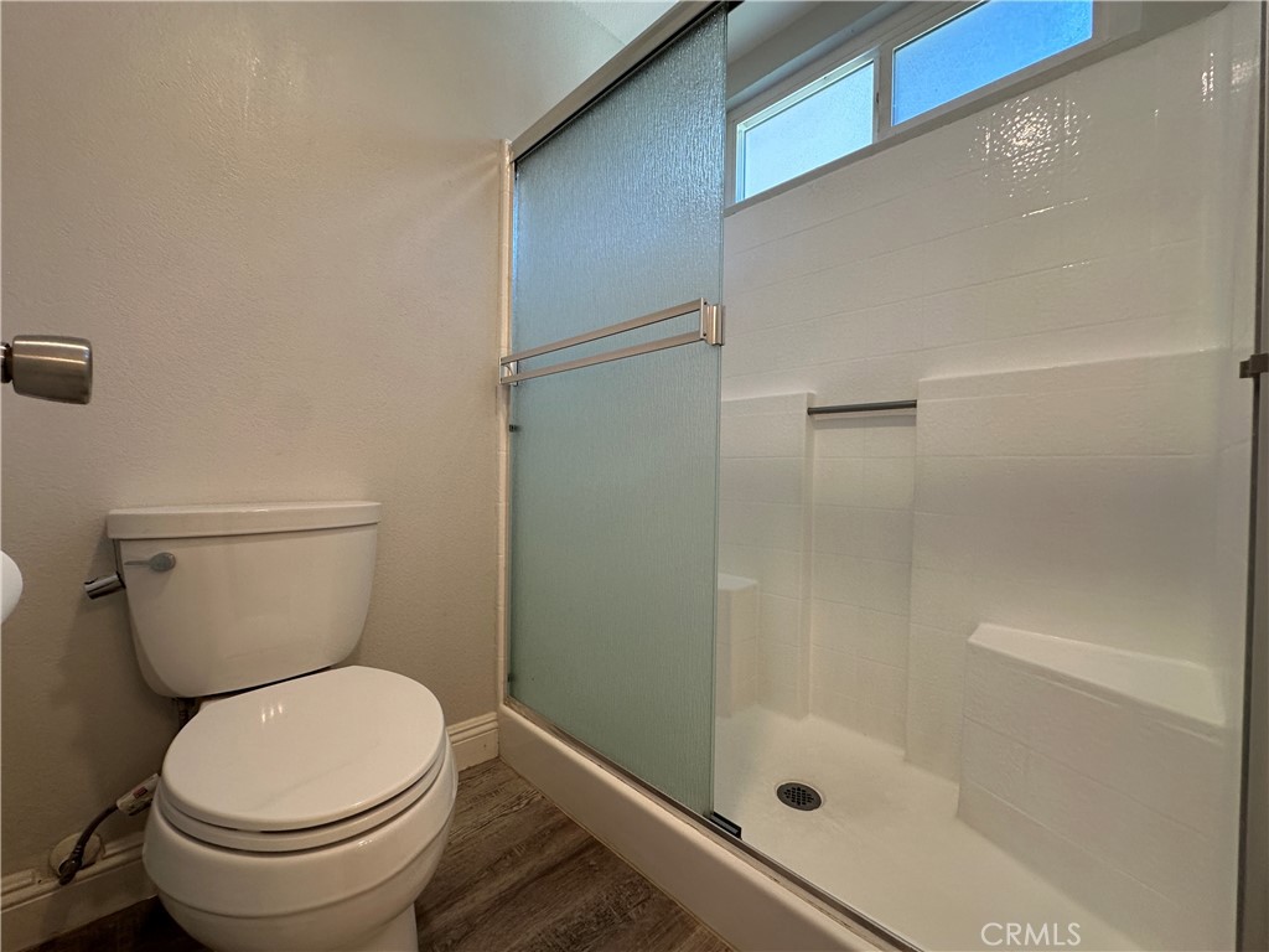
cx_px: 634
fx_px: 513
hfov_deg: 102.1
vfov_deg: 85.7
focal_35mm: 14
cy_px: 476
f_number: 2.2
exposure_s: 1/120
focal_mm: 2.22
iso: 160
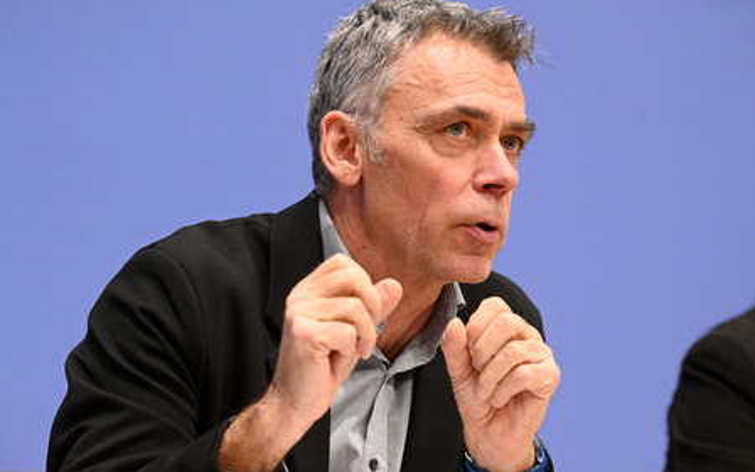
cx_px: 378
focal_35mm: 164
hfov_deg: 12.8
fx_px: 3374
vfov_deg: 8.0
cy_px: 228
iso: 5000
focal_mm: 160
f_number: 5
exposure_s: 1/500
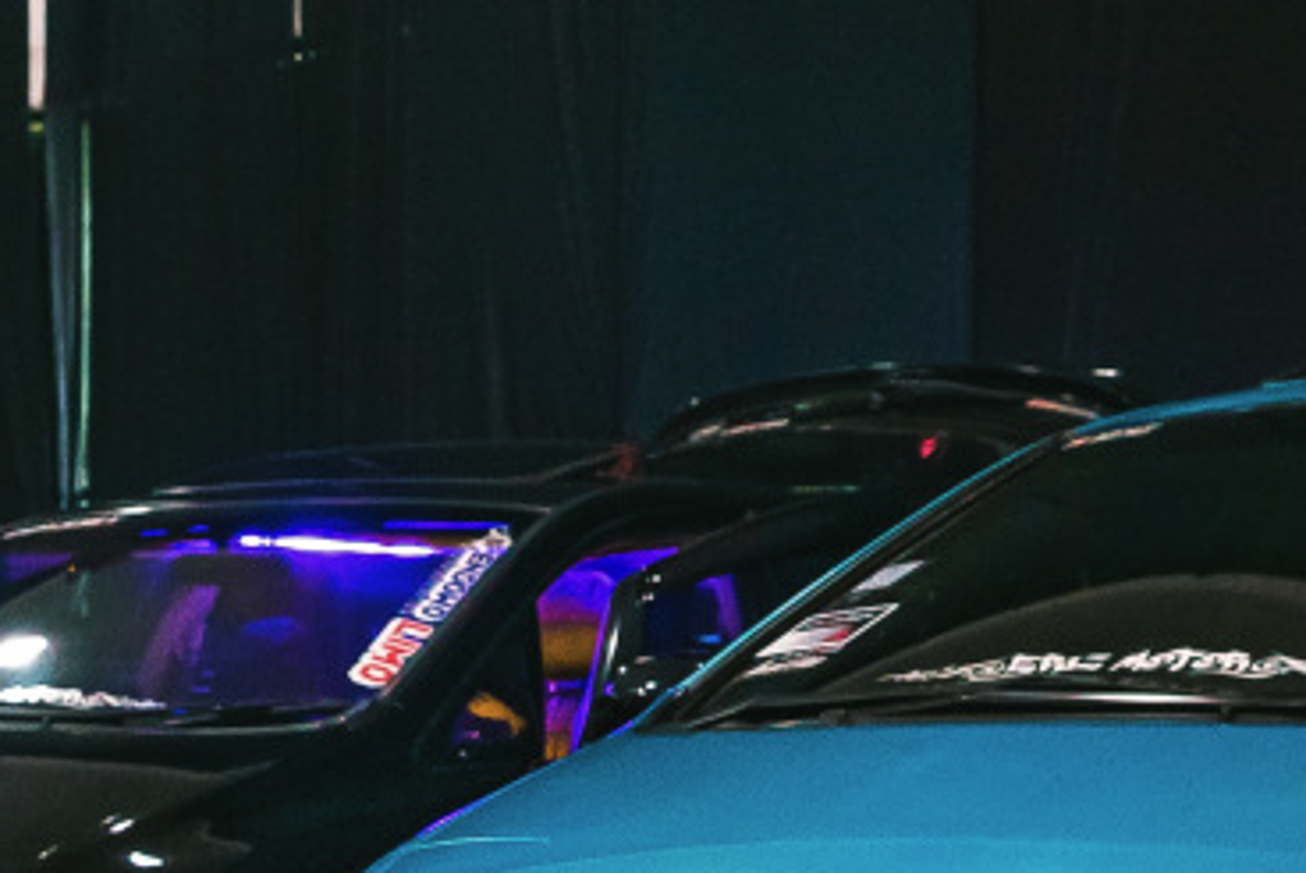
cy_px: 715
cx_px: 465
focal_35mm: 114
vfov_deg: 12.0
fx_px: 4139
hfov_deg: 17.9
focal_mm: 35
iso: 5000
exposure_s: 1/25
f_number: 5.6
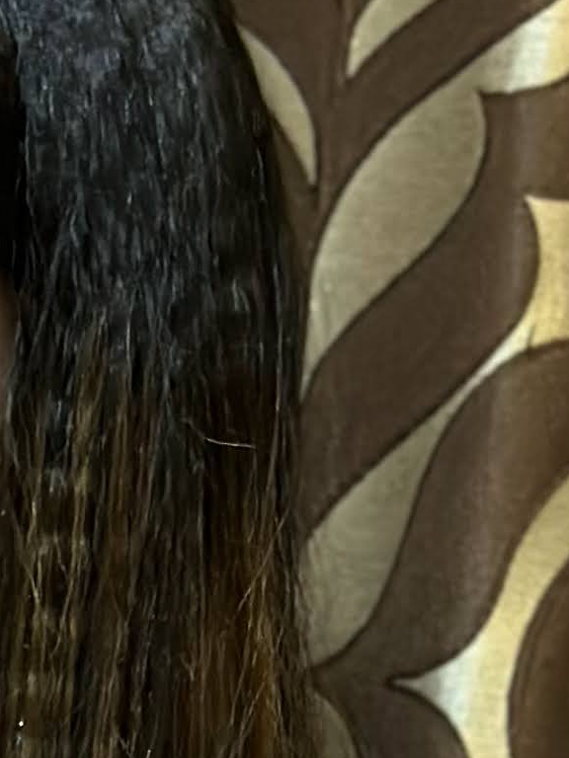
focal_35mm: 252
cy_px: 1795
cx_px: -279
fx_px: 5523
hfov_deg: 5.8
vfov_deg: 7.4
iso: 320
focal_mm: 6.86
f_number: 1.78
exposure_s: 1/33
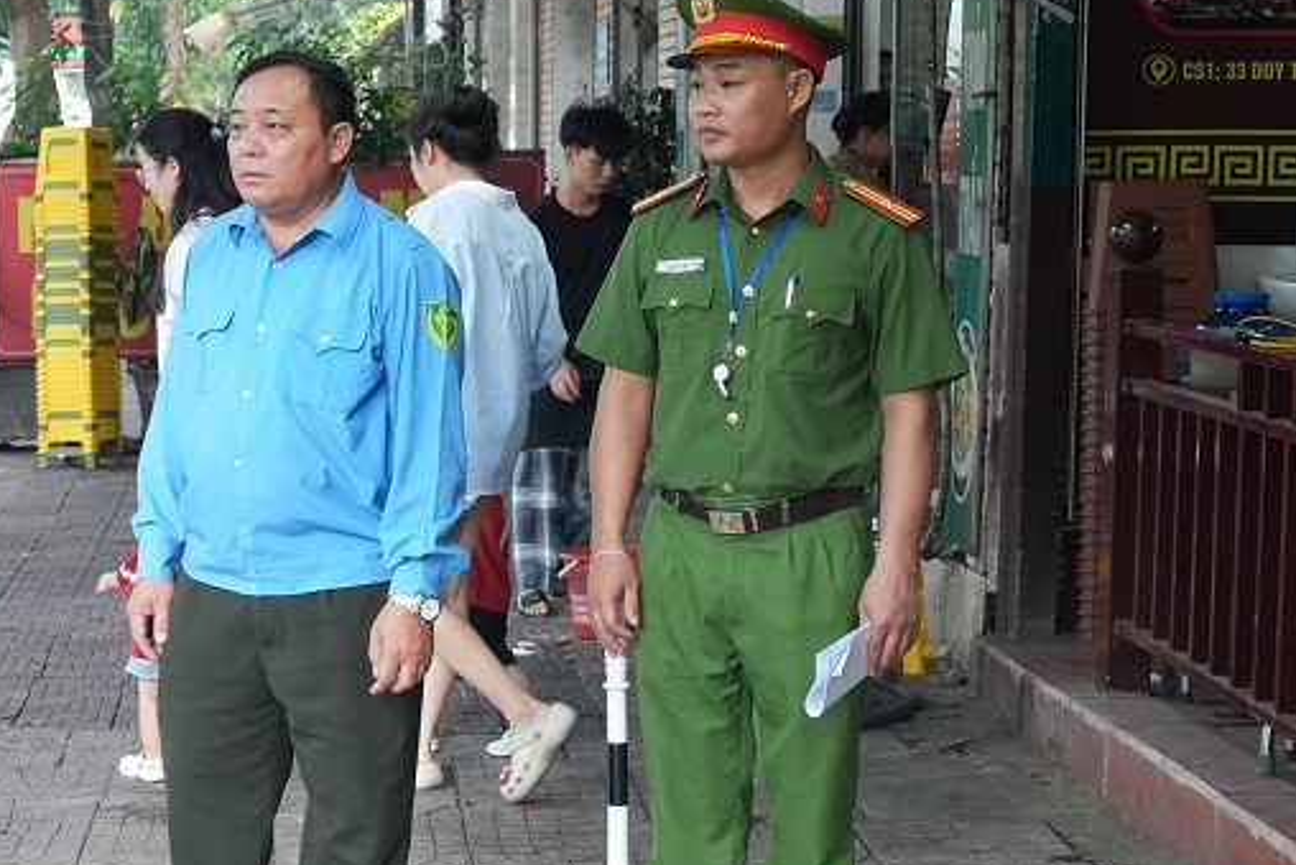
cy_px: 574
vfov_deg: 16.1
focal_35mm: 85
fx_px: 3061
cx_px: -173
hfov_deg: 22.4
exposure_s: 1/160
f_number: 5
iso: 1000
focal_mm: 24
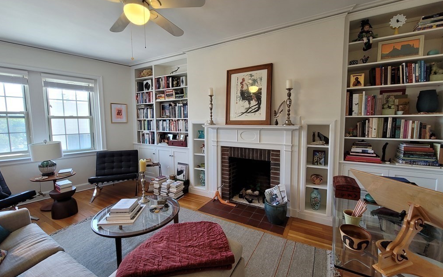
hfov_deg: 105.3
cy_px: 135
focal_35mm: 14
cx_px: 224
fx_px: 169
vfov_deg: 78.6
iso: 100
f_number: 2.2
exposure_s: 1/60
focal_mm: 2.2
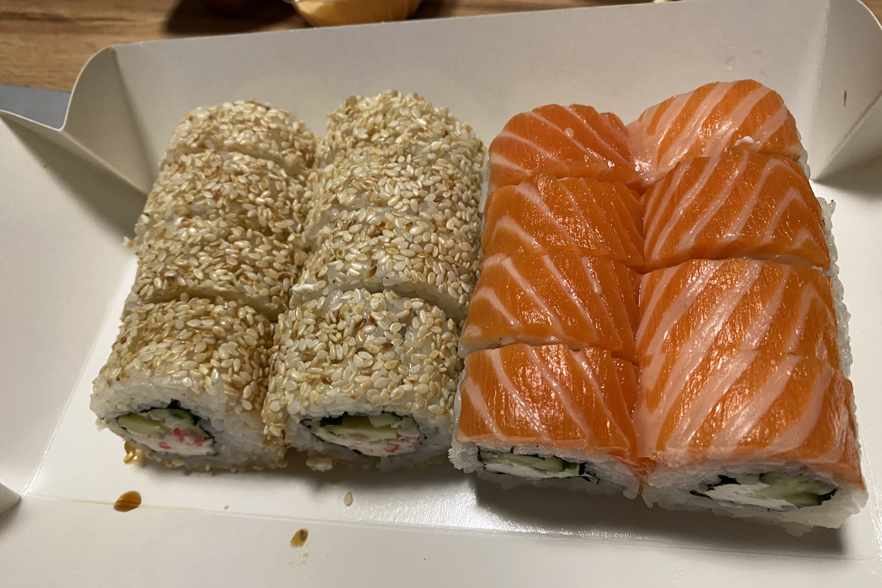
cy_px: 295
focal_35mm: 28
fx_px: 686
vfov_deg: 46.4
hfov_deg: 65.5
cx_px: 446
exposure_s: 1/50
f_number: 1.8
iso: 200
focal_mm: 4.25
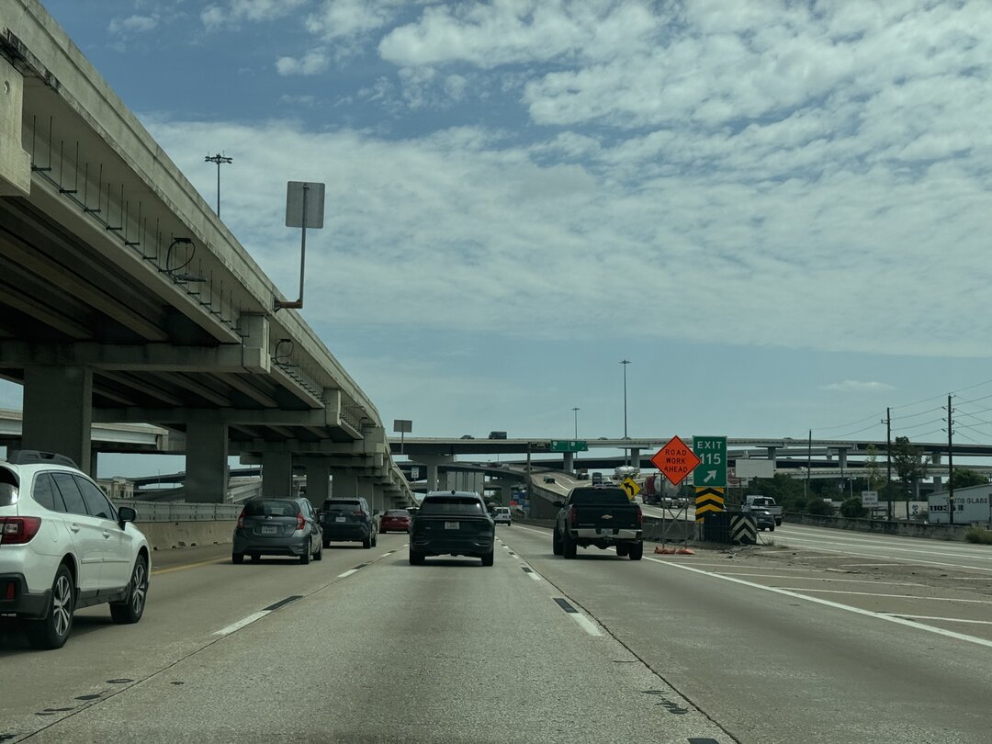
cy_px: 372
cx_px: 496
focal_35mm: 48
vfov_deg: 30.3
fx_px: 1376
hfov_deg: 39.7
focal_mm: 6.76
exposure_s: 1/9009
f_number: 1.78
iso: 80
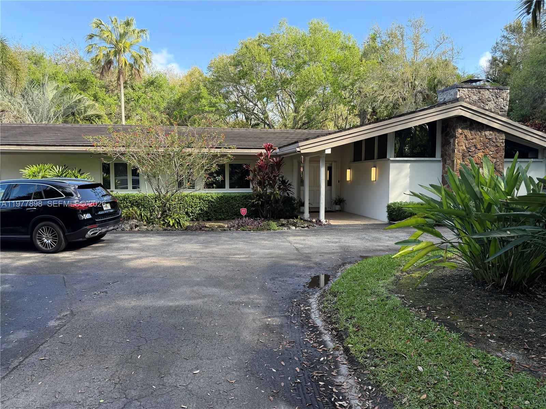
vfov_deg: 56.8
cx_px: 273
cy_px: 204
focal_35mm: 24
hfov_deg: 71.6
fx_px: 379
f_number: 1.78
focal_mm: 6.76
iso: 100
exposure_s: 1/671
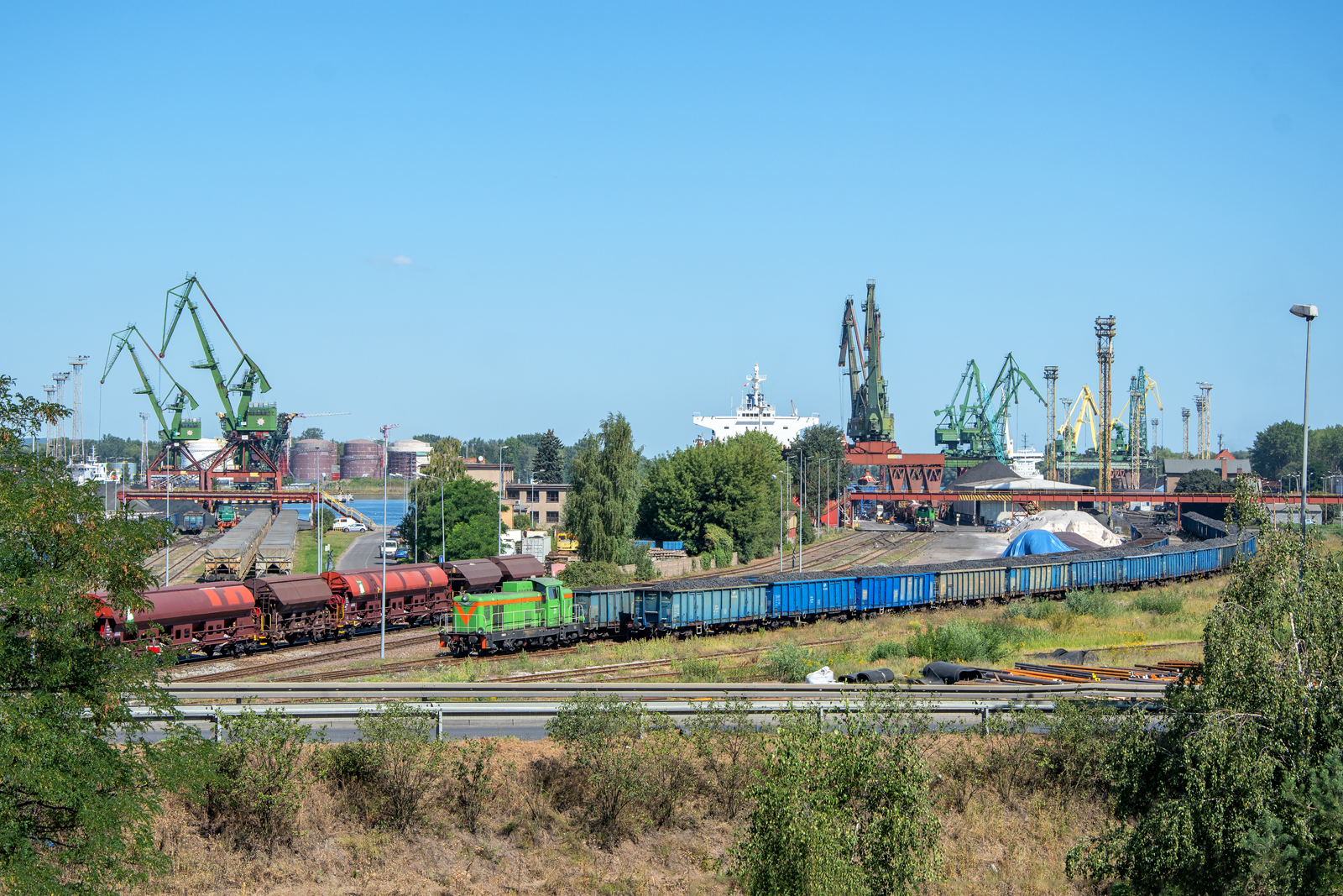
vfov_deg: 18.9
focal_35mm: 72
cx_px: 672
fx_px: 2686
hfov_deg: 28.1
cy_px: 448
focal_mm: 48
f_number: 9
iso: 125
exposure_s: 1/640
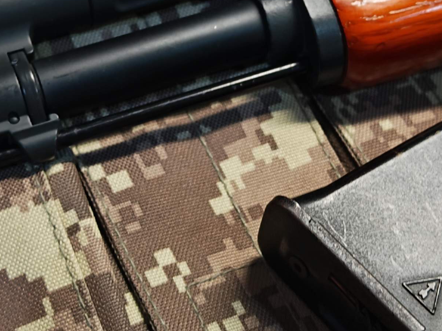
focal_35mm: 82
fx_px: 1047
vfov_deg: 17.9
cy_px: 95
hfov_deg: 23.8
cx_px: 199
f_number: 2
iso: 100
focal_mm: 6.83
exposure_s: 1/50
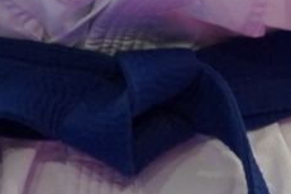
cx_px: -204
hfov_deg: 0.9
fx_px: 18982
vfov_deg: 0.6
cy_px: -464
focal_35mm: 2350
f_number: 2.8
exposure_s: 1/1000
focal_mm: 200
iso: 1250
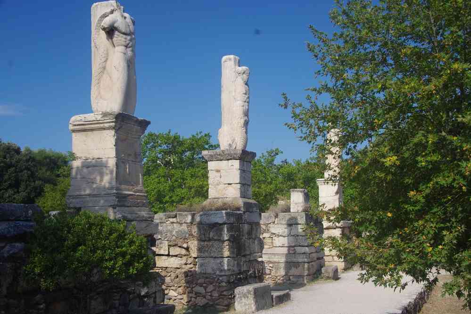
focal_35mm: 52
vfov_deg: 25.8
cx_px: 236
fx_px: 687
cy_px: 157
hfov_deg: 37.9
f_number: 11
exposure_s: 1/100
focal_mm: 35
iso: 200
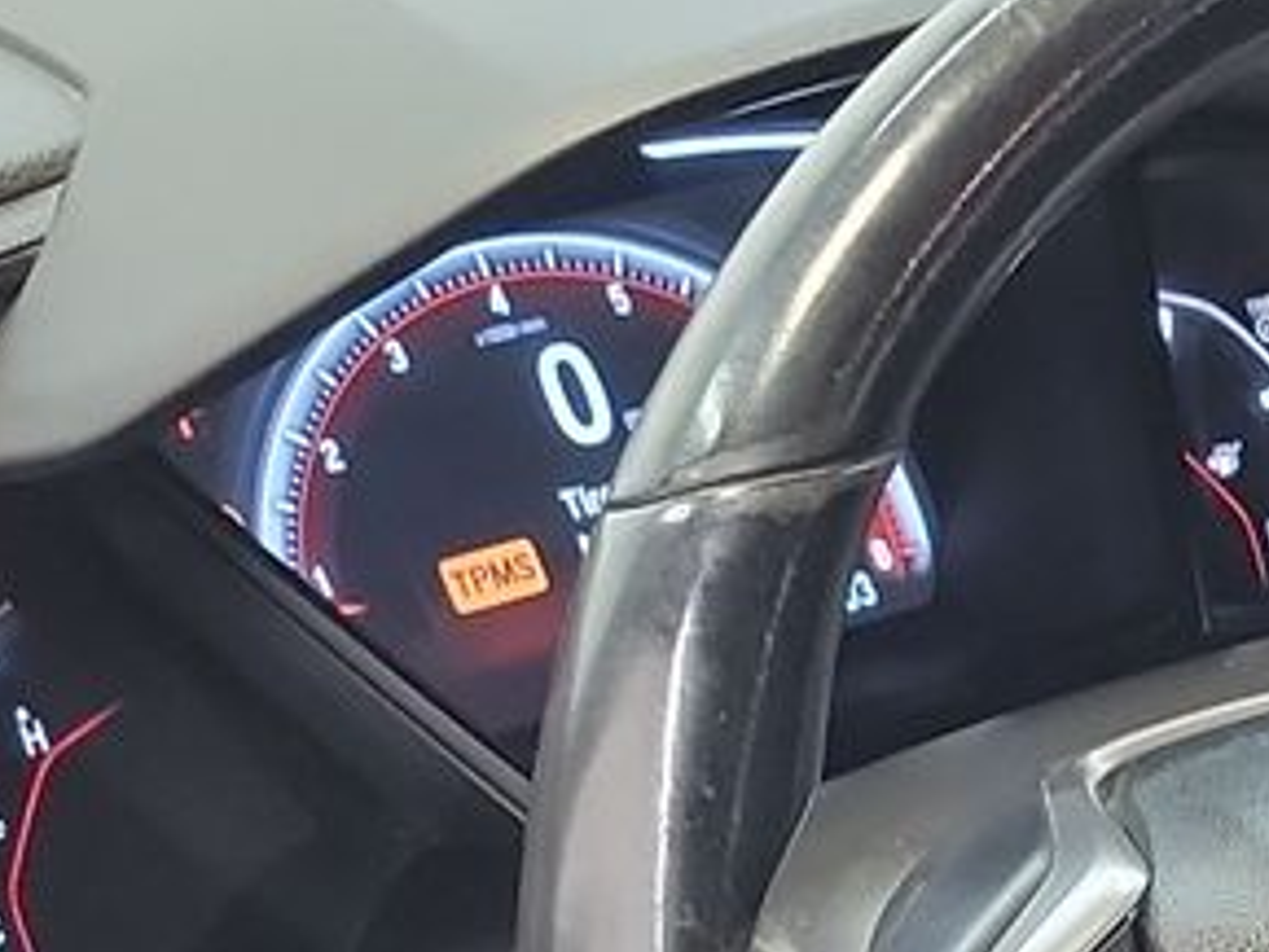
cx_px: 1879
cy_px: 1693
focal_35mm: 133
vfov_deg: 10.5
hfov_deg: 13.9
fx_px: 4878
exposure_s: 1/39
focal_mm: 6.7
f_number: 1.8
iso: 785
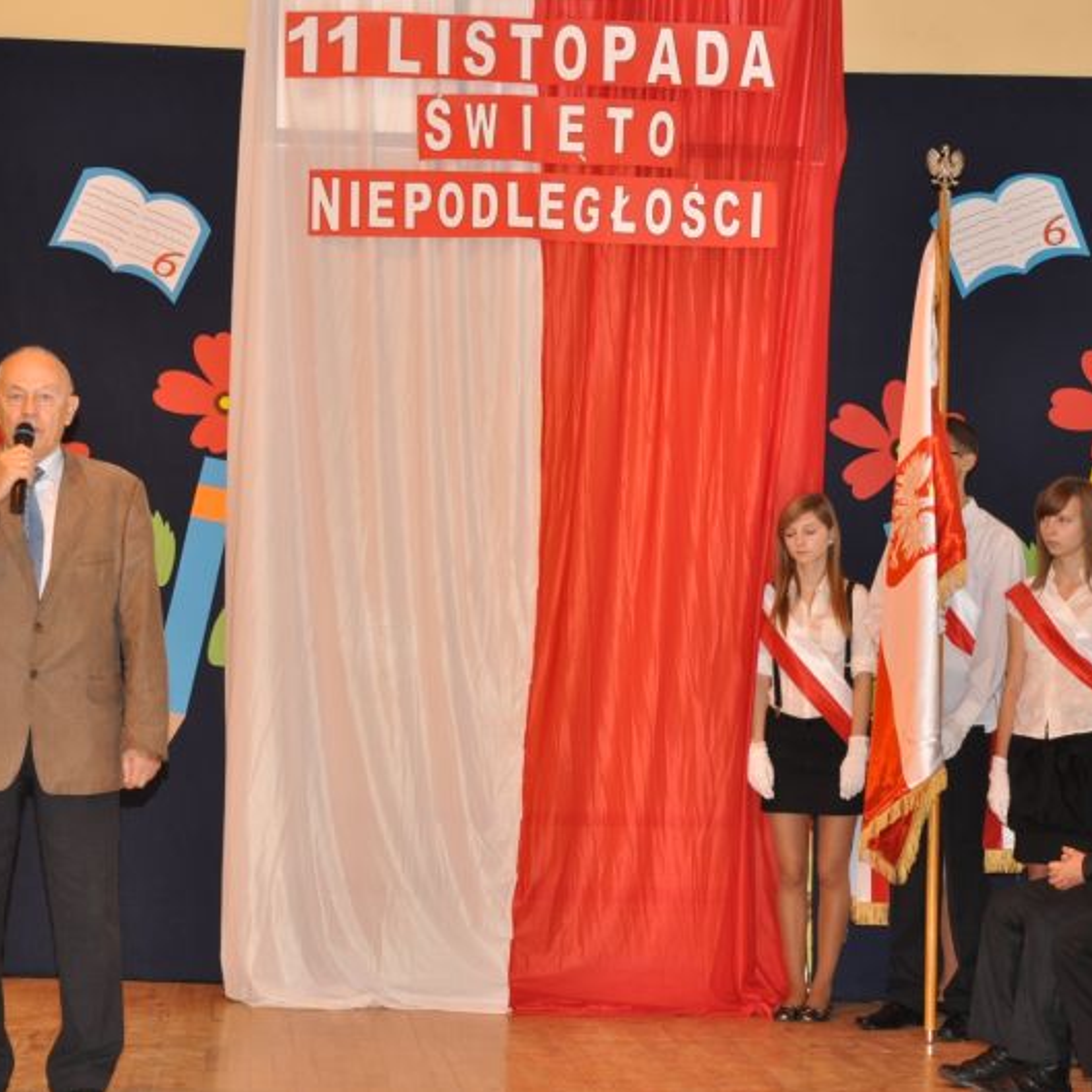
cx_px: 450
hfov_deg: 20.0
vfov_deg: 20.0
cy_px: 546
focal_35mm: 87
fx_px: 3092
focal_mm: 45
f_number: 5.6
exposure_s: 1/60
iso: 800
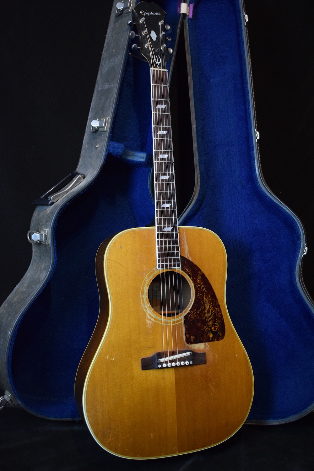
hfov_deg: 35.5
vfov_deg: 51.3
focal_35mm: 38
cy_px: 236
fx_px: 491
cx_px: 157
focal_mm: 25
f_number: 4
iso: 2500
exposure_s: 1/60
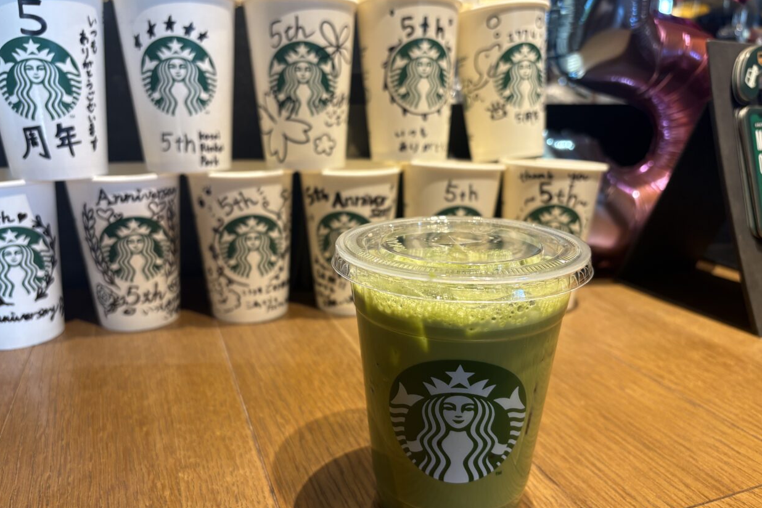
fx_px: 593
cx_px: 387
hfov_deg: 65.5
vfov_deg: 46.3
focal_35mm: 28
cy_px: 284
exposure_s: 1/100
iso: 80
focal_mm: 5.96
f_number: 1.6
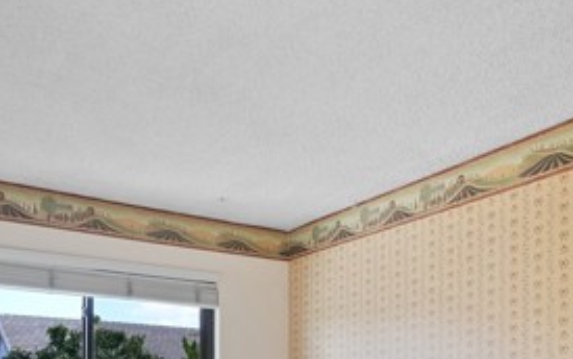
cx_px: 279
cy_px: 418
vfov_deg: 29.4
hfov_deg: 51.5
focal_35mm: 38
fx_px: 594
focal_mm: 16
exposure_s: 1/15
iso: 1000
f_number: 5.6
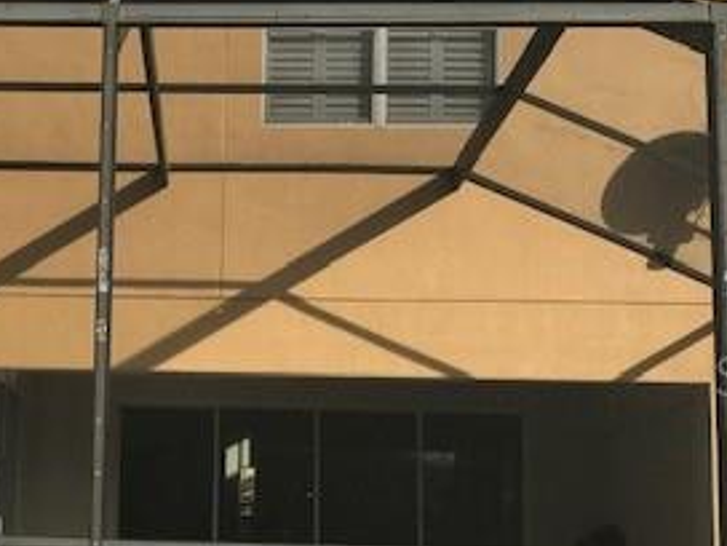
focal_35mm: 66
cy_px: 375
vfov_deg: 22.1
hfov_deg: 28.5
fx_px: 1386
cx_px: 112
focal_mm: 3.99
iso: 20
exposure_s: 1/1916
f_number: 1.8
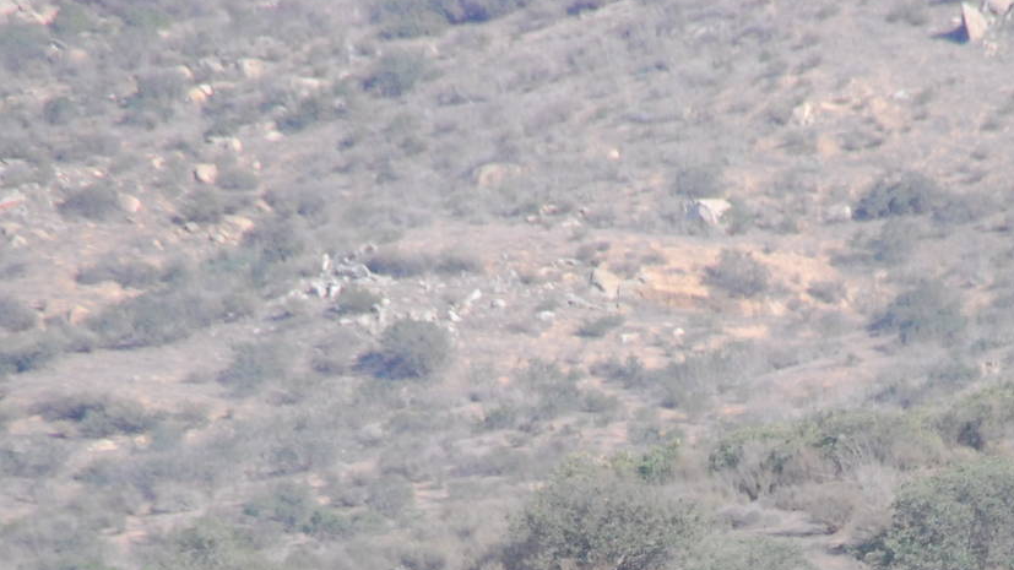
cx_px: 725
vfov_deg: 2.0
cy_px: 652
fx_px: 16373
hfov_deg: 3.5
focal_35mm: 609
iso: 1250
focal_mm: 200
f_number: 6.3
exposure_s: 1/1600
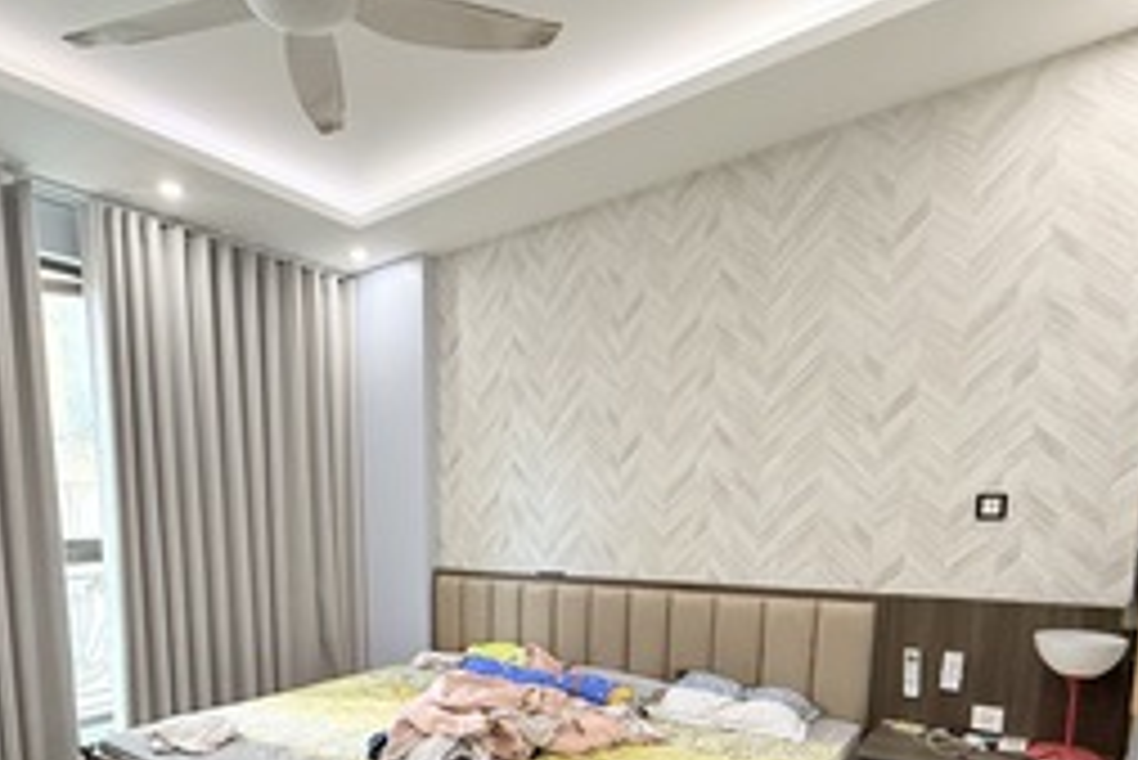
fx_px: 727
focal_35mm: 23
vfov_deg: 52.0
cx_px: 427
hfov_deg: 74.8
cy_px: 598
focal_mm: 2.22
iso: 320
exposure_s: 1/100
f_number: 2.2
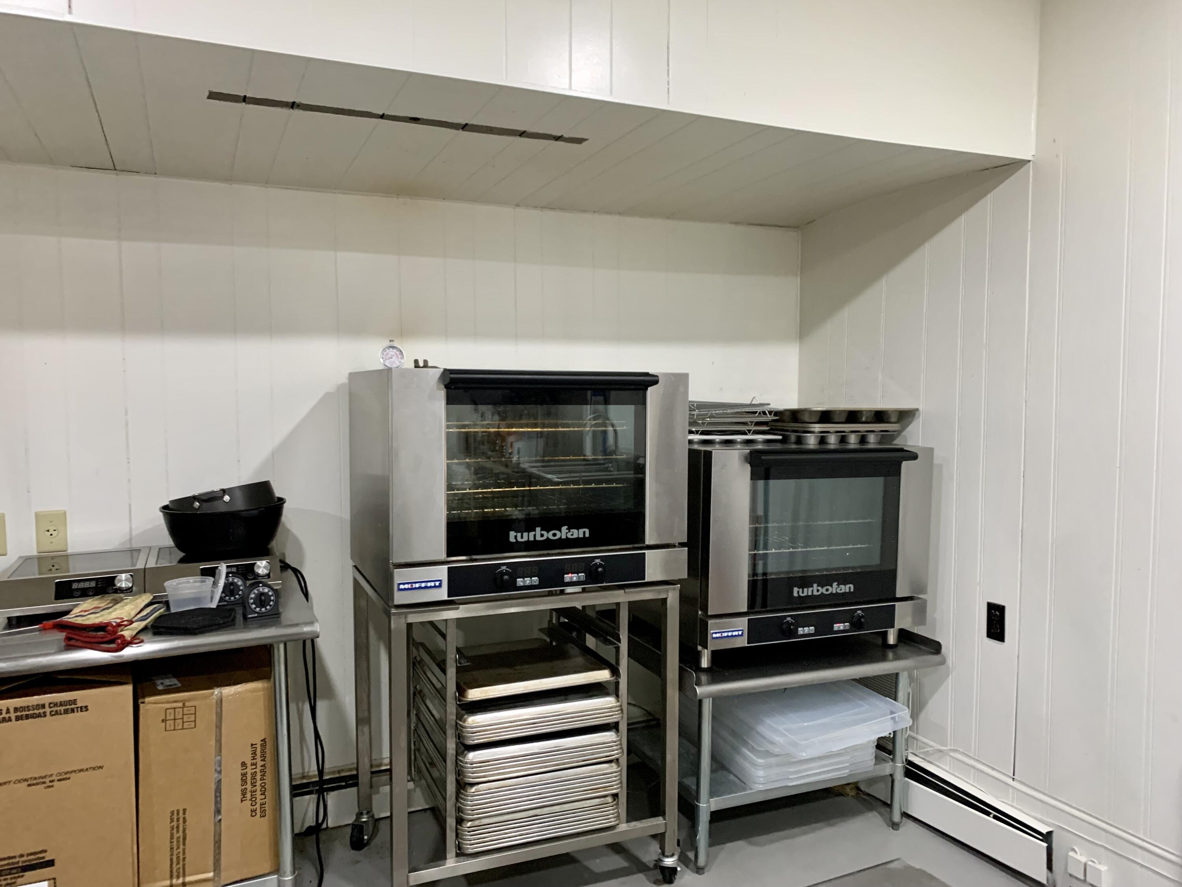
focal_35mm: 26
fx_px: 888
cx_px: 591
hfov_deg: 67.3
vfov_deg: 53.1
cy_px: 444
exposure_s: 1/60
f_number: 1.8
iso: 400
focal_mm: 4.25
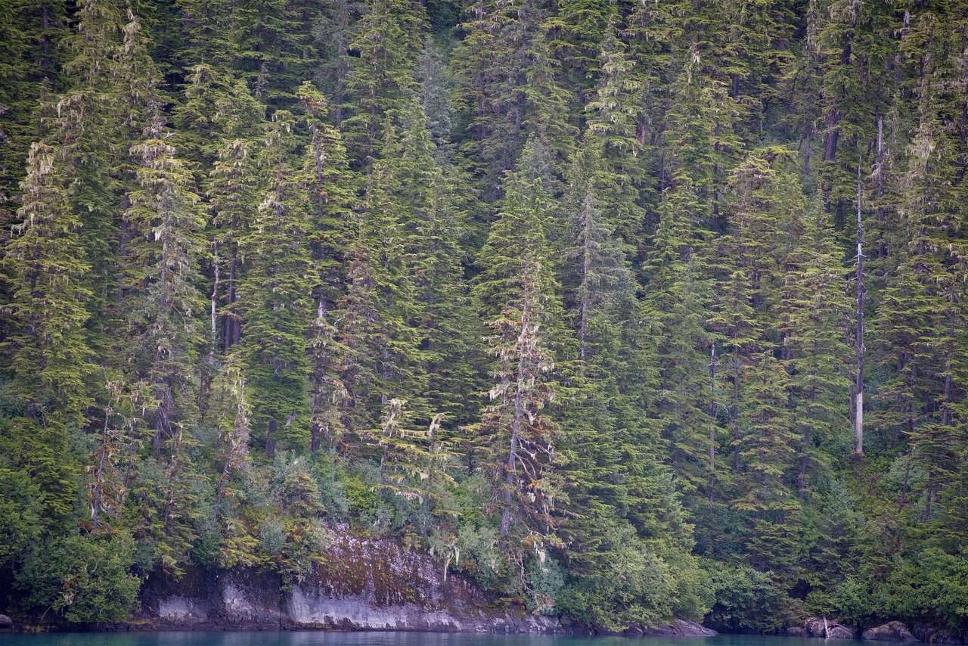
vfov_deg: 5.7
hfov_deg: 8.6
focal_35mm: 240
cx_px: 484
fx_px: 6454
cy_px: 323
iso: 720
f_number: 5.6
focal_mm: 240
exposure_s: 1/500
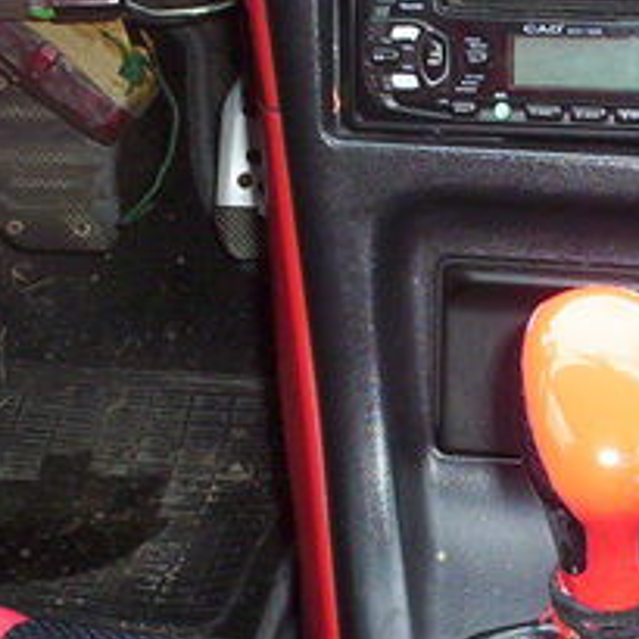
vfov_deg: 16.5
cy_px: 425
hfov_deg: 16.1
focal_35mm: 105
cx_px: 714
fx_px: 2193
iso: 140
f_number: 4.5
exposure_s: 1/60
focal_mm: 4.99
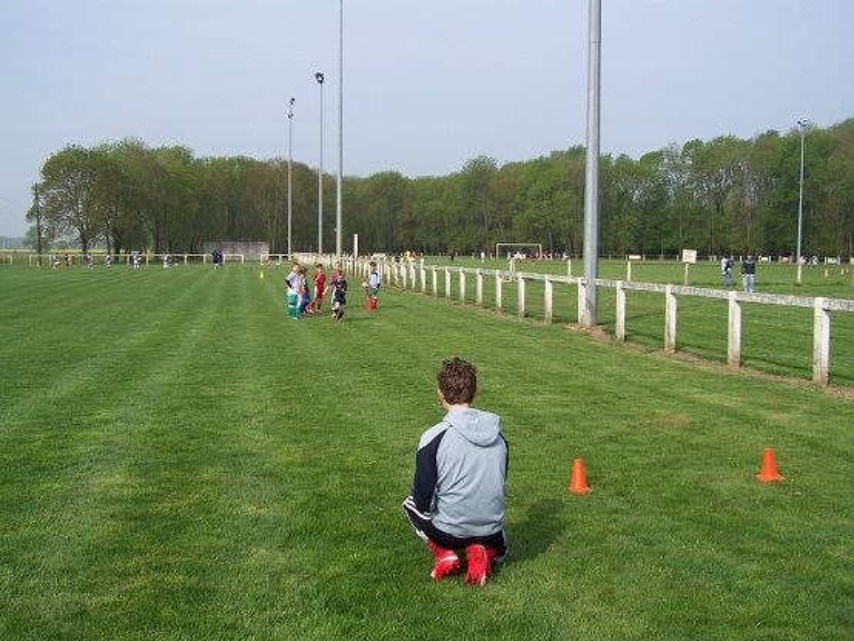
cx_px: 427
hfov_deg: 49.0
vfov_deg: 37.7
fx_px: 938
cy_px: 320
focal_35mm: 38
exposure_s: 1/500
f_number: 4
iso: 64
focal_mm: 6.3
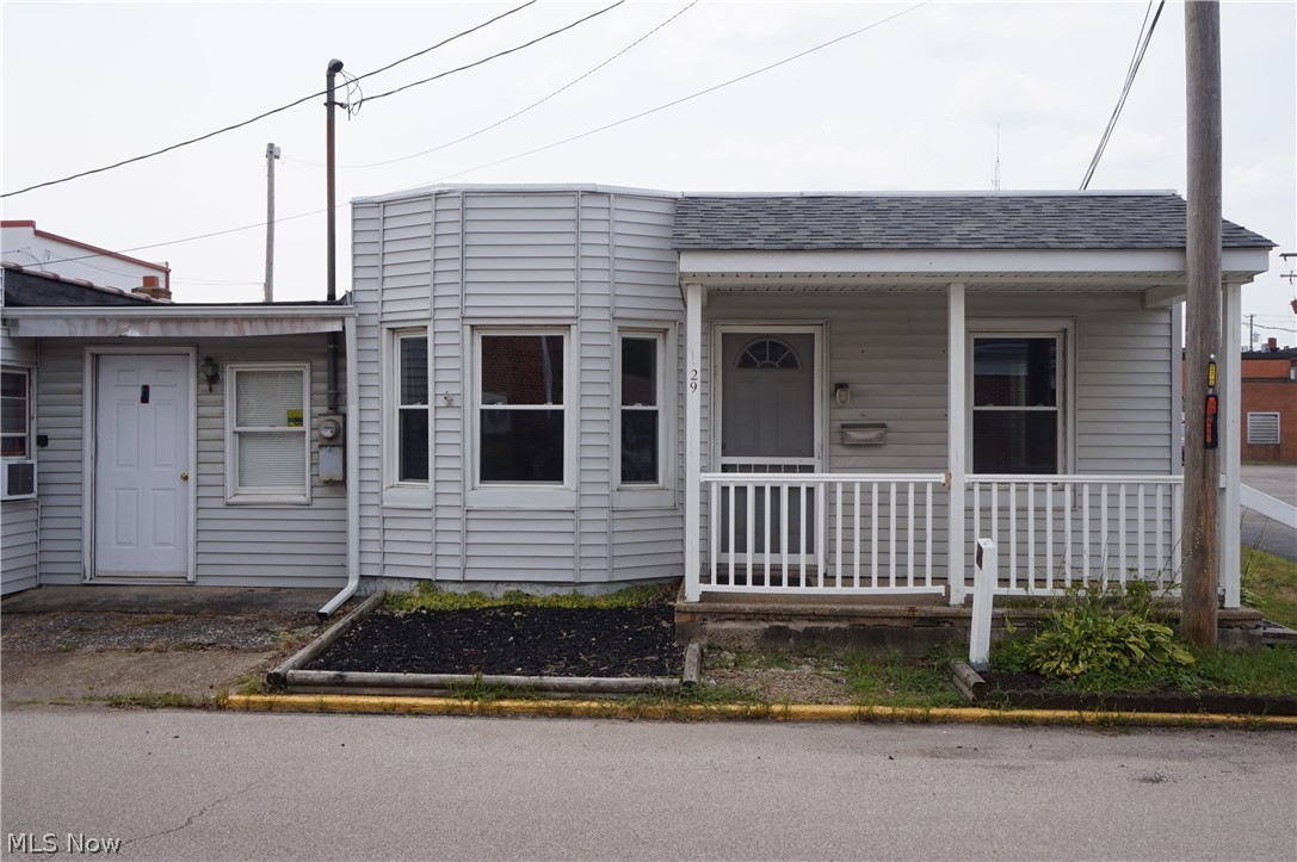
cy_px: 431
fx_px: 1188
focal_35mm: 33
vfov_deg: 39.9
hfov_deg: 57.3
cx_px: 648
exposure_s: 1/80
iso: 100
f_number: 13
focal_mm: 22
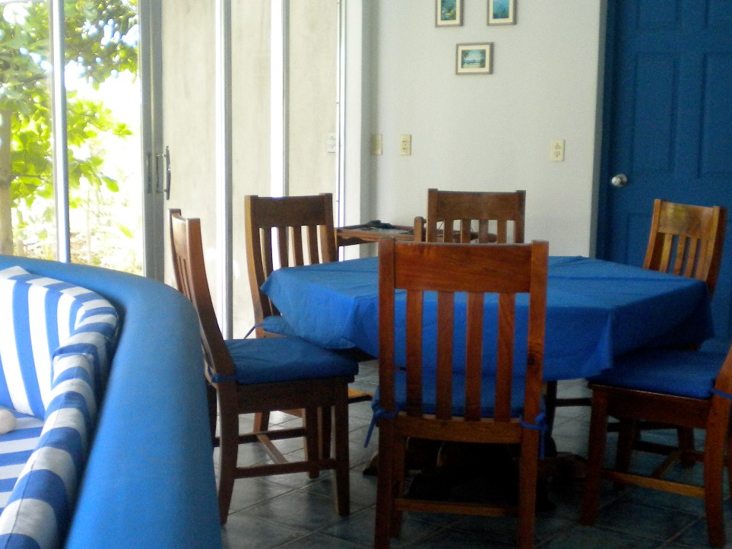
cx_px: 326
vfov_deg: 27.4
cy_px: 341
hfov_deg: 36.1
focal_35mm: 53
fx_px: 1121
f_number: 3.1
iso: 364
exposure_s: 1/61.8
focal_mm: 6.3
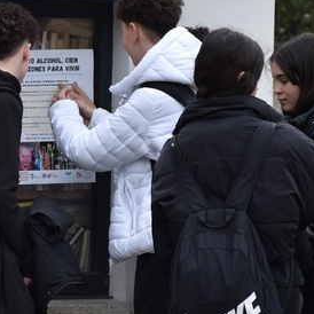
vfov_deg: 5.6
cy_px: 213
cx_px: 17
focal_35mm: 314
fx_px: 3227
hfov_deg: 5.6
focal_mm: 75
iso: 100
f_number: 5
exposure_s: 1/250
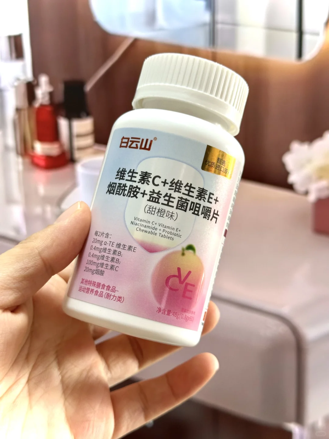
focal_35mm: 48
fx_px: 608
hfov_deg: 30.3
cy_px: 220
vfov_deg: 39.7
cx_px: 164
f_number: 1.78
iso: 100
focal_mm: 6.86
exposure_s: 1/60
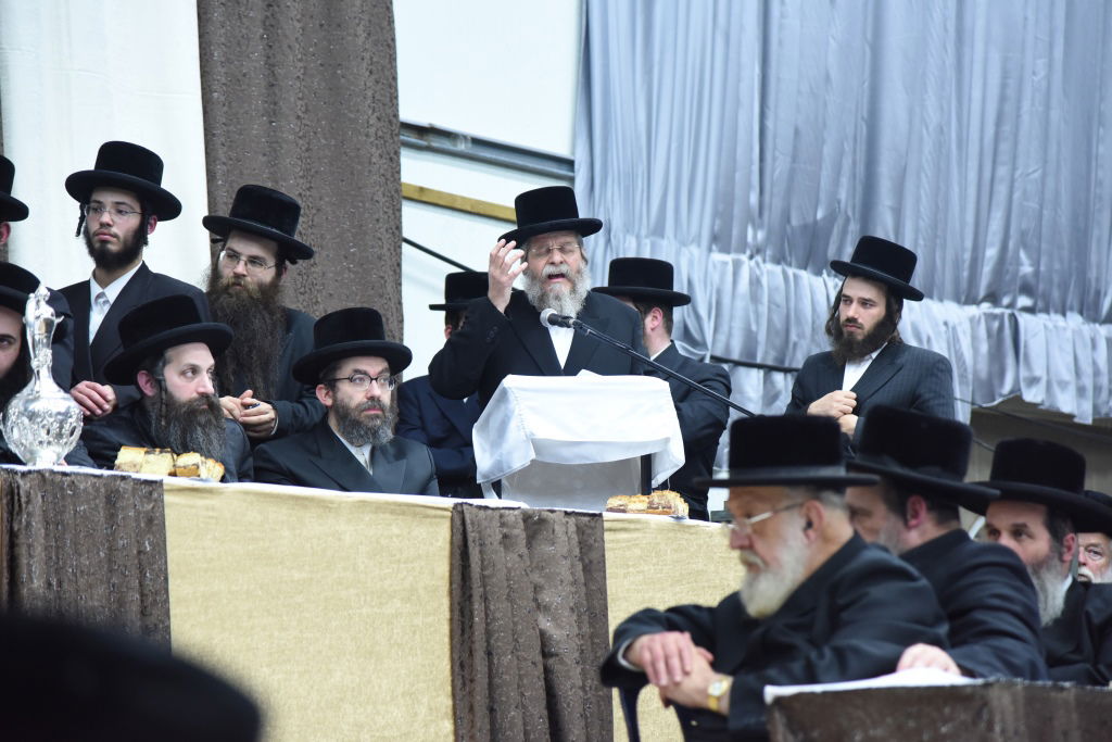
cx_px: 556
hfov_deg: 17.1
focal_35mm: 120
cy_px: 371
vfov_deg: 11.4
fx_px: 3707
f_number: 4.5
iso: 2500
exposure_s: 1/100
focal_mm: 120
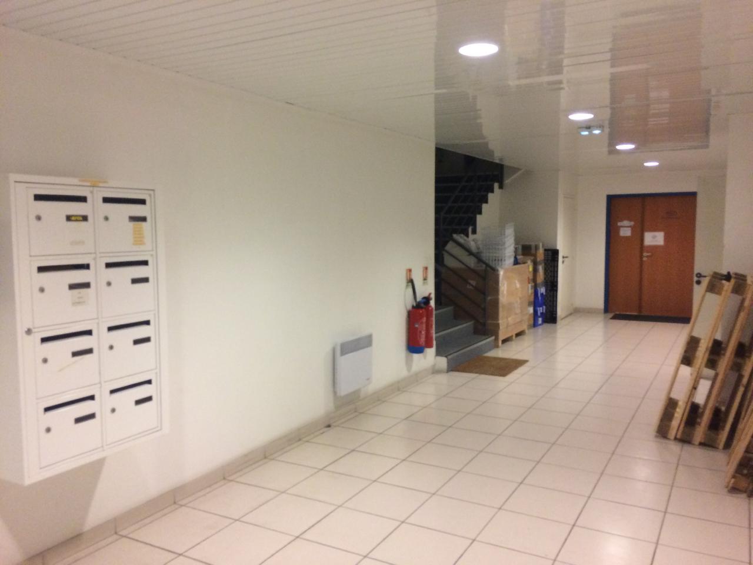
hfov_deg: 61.7
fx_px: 631
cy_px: 282
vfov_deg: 48.2
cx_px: 376
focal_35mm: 29
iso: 250
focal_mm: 4.15
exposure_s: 1/20
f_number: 2.2
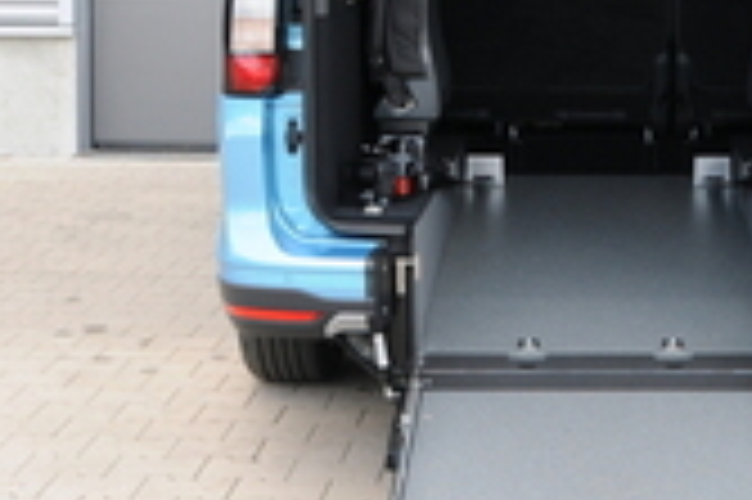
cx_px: 621
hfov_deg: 24.6
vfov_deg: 16.5
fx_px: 1690
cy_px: 0
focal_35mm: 81
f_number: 5.6
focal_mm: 18
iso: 200
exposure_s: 1/125
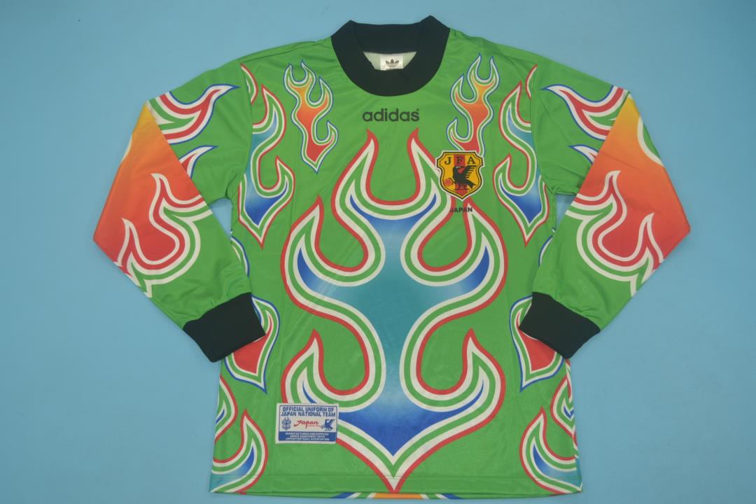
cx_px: 378
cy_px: 252
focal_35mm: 33
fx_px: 693
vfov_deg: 40.0
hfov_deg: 57.2
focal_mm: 22
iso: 200
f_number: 4
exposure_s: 1/125
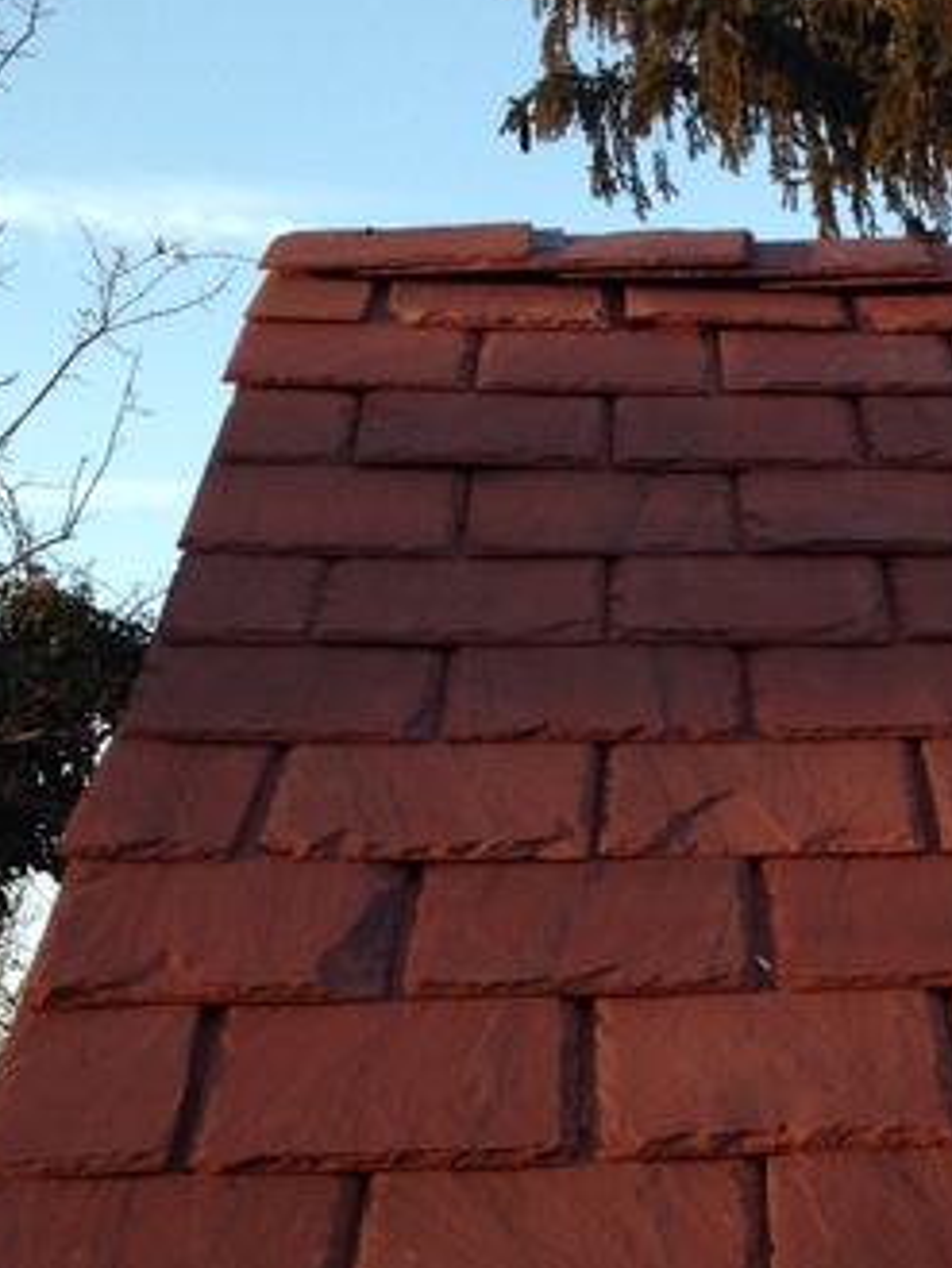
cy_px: 956
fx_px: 3555
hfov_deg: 14.9
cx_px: 1029
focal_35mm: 97
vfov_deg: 20.1
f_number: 2.4
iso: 50
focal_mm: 4.28
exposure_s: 1/208
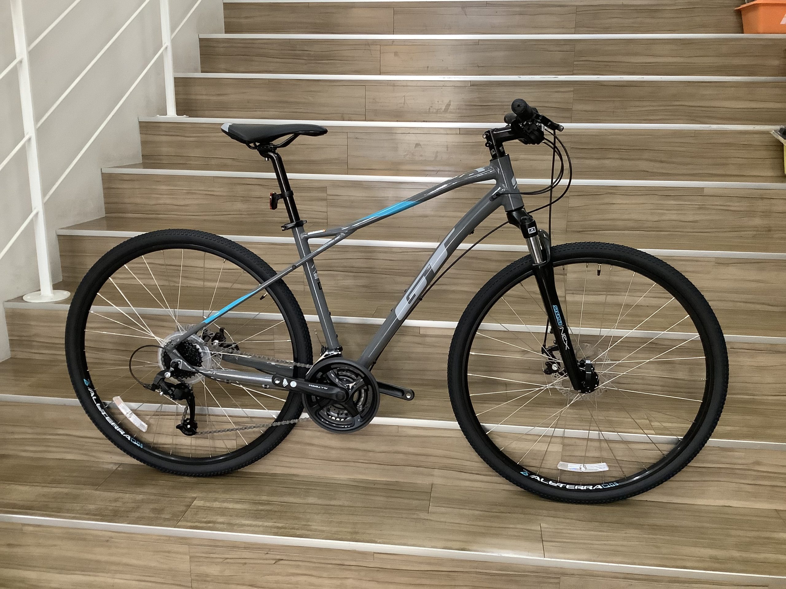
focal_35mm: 31
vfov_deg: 45.4
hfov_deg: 58.4
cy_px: 294
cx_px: 393
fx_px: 704
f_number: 2.4
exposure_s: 1/40
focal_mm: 3.3
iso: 320
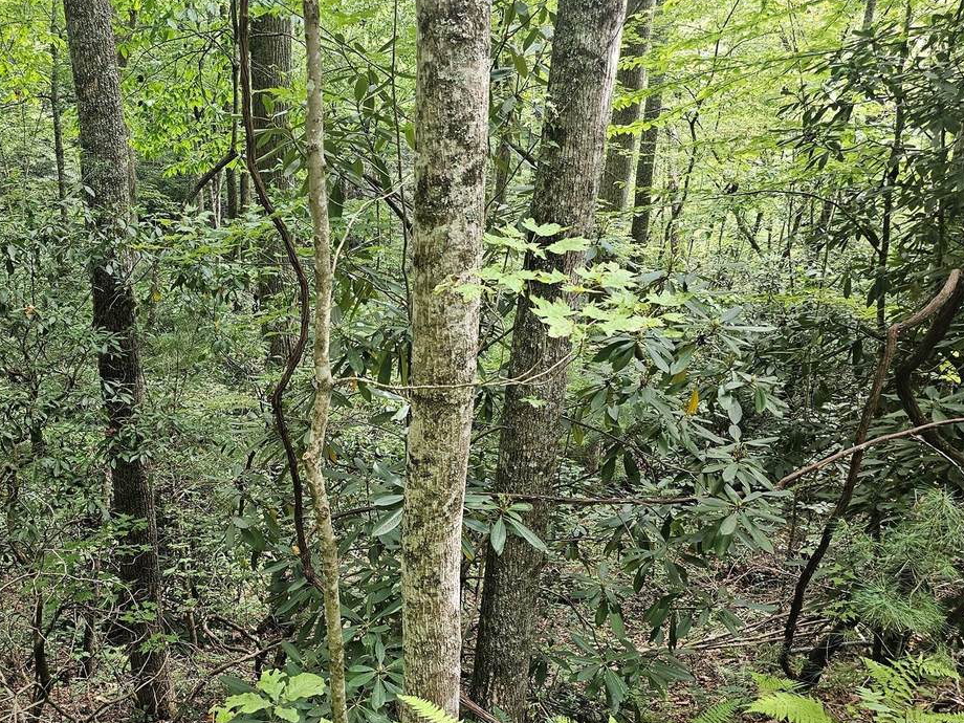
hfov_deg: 55.3
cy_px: 458
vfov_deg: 43.8
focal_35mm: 32
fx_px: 891
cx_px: 299
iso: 200
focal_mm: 6.3
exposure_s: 1/180
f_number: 1.7
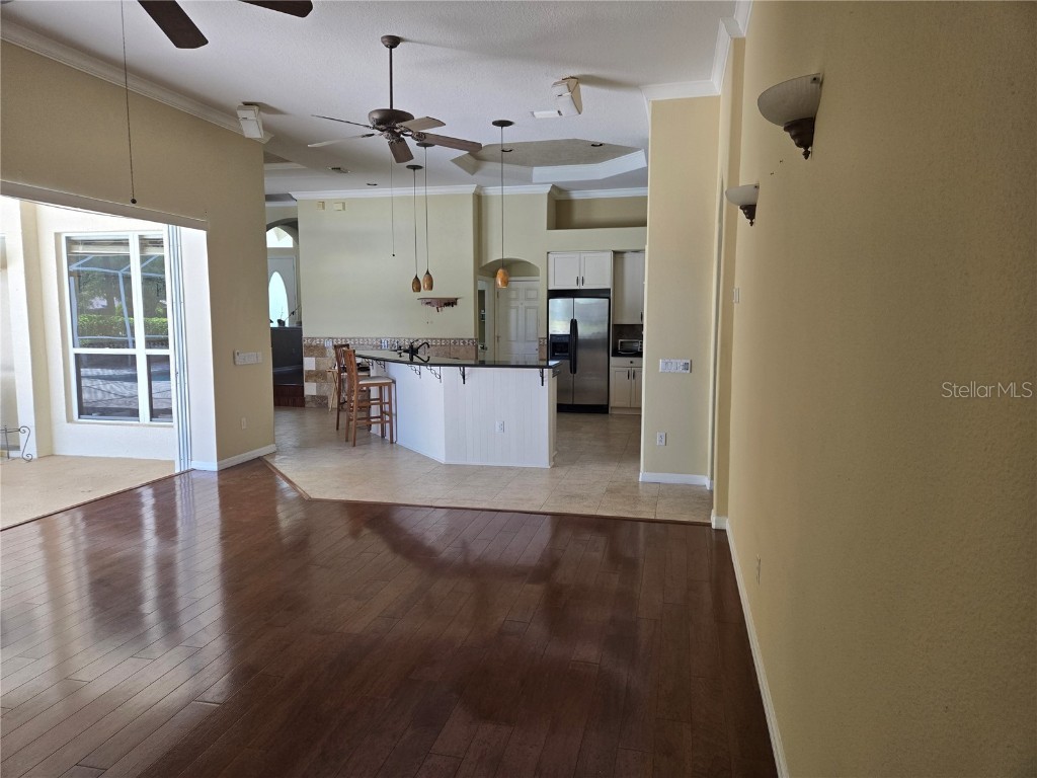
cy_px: 389
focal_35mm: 23
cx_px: 518
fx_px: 689
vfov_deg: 58.9
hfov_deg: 73.9
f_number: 1.8
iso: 125
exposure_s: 1/180
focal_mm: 5.4
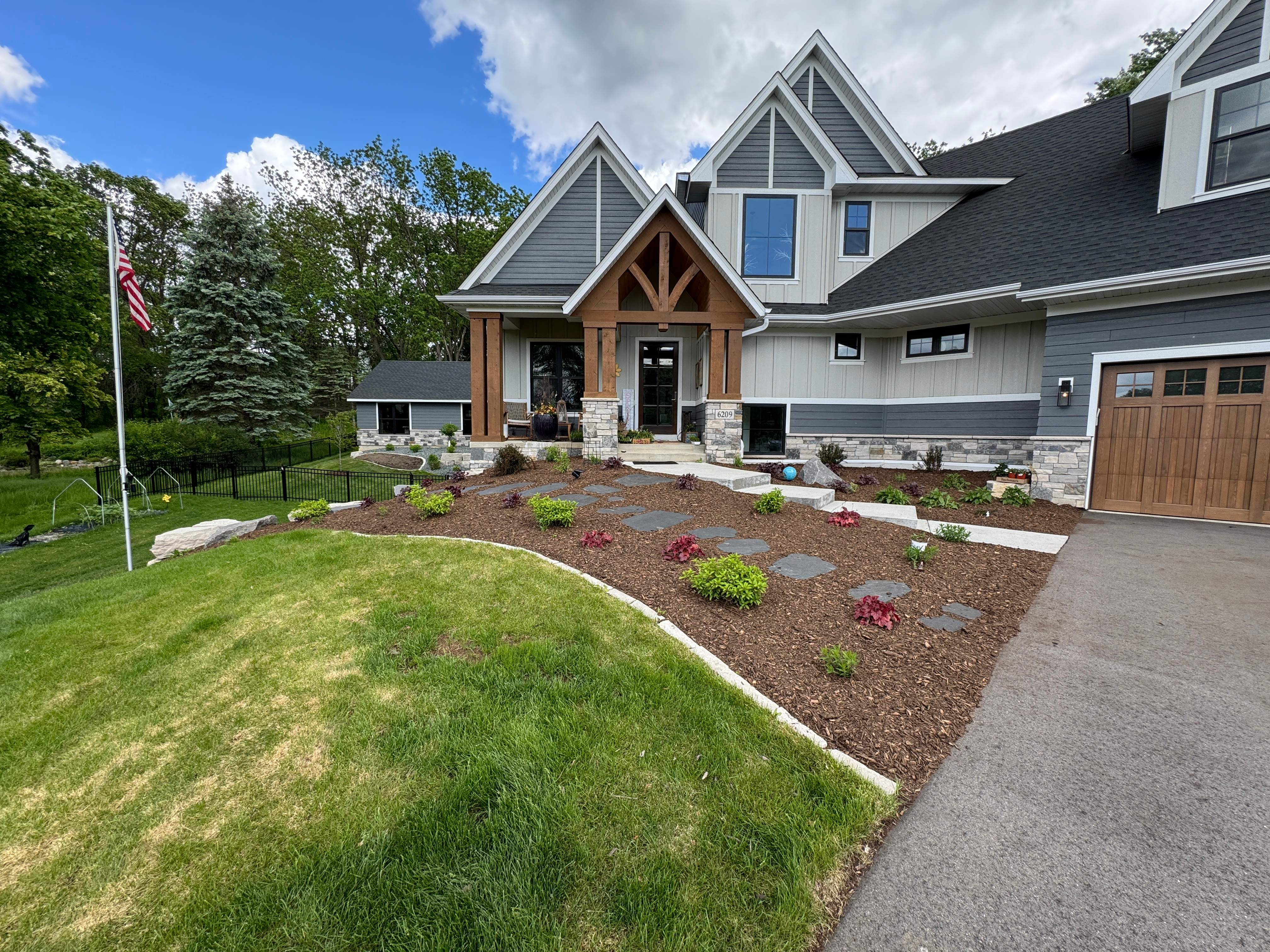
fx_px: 514
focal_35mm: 14
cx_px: 635
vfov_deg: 85.7
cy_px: 476
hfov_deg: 102.1
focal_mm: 2.22
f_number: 2.2
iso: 40
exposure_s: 1/352
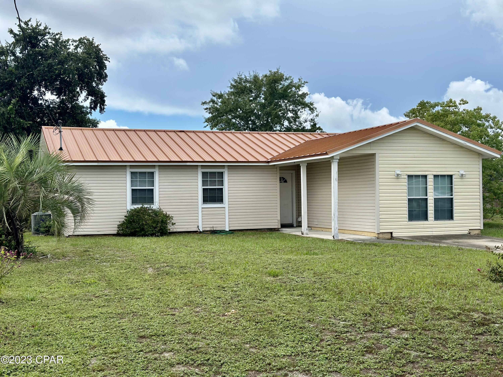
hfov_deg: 39.7
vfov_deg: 30.3
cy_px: 188
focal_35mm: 48
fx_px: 697
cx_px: 252
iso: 64
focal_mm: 6.86
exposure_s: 1/2597
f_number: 1.78
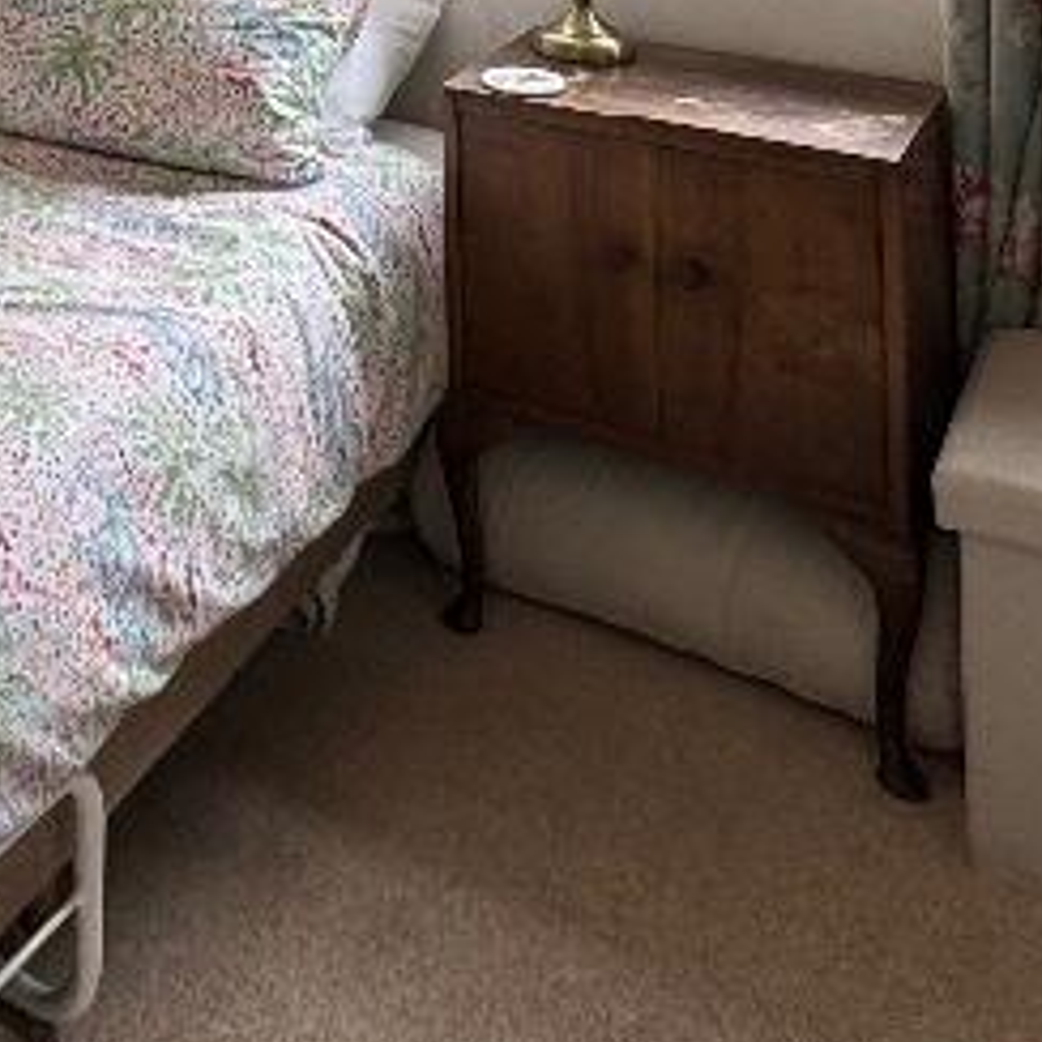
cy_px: -465
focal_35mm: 52
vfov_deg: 25.7
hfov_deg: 29.6
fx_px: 1771
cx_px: -102
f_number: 2.2
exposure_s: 1/99
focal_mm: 2.22
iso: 50
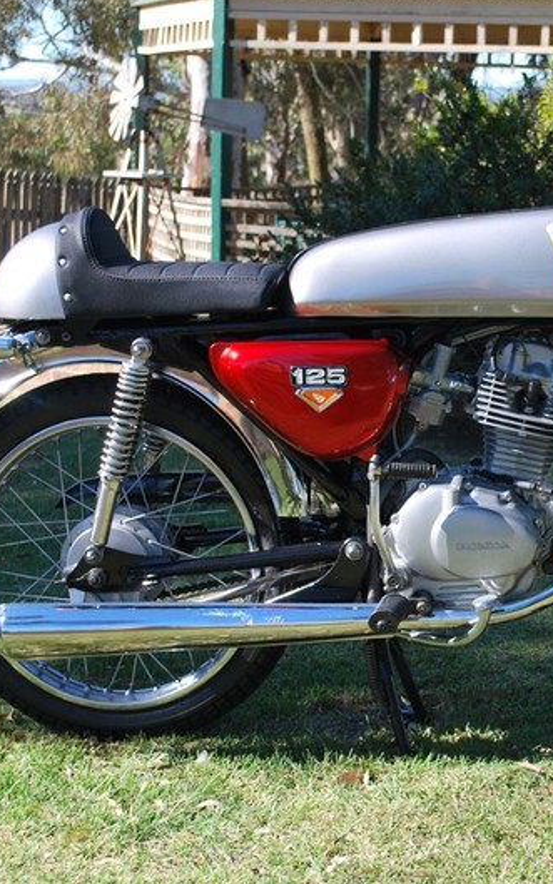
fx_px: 1783
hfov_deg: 17.3
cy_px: 439
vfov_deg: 27.8
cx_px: 516
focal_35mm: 74
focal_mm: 32
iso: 100
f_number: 5.6
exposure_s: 1/125
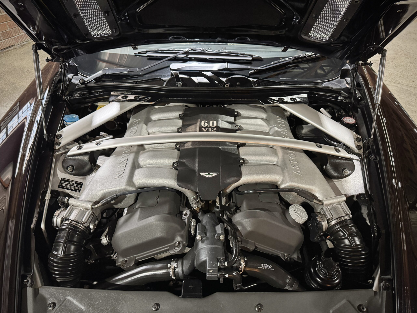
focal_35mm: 24
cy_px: 156
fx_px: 289
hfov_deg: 71.6
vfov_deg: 56.8
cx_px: 208
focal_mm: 6.76
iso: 640
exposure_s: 1/33
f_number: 1.78
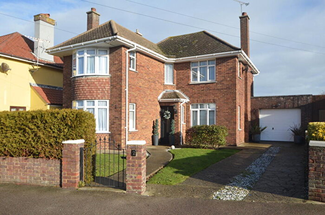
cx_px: 162
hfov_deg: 67.5
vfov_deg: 47.7
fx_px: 243
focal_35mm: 27
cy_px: 108
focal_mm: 18
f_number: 8
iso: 125
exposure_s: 1/250
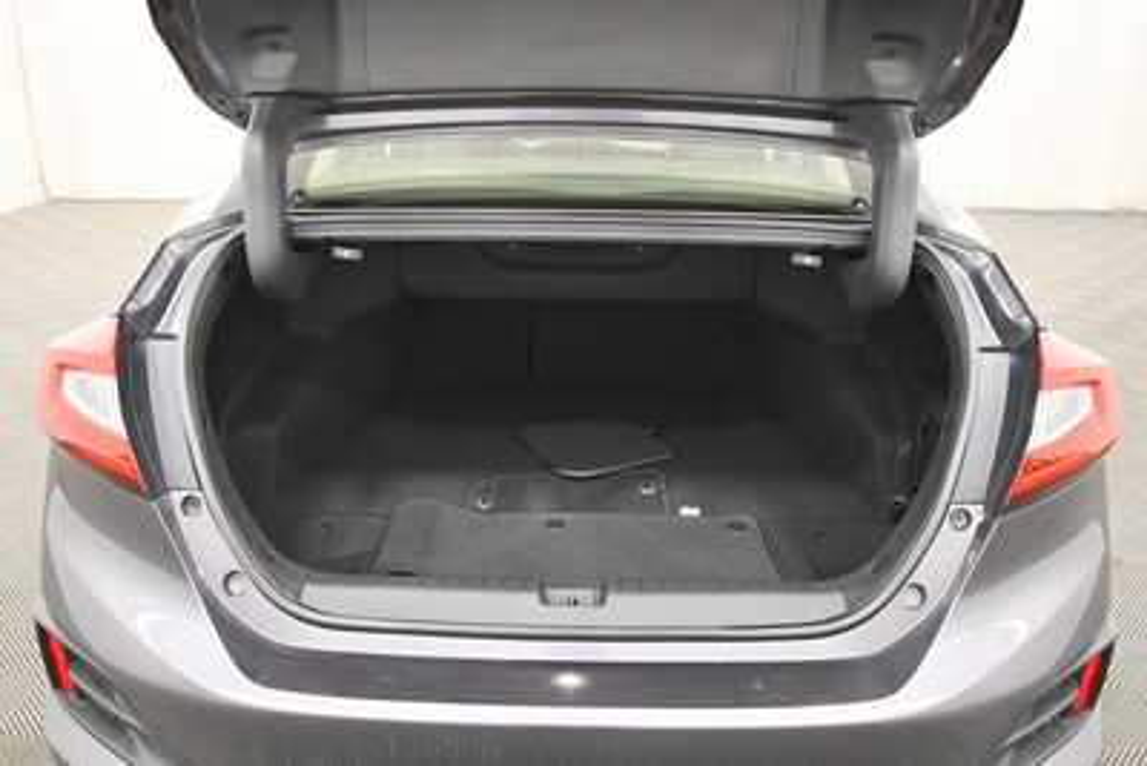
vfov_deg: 46.4
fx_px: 892
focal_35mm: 28
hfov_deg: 65.5
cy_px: 383
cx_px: 574
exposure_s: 1/125
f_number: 5.6
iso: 3200
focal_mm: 19
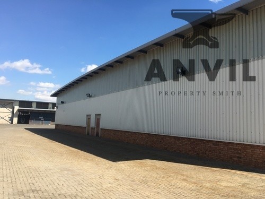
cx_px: 132
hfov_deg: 61.7
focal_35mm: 29
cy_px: 100
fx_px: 222
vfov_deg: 48.2
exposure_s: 1/999
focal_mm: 4.15
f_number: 2.2
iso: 25
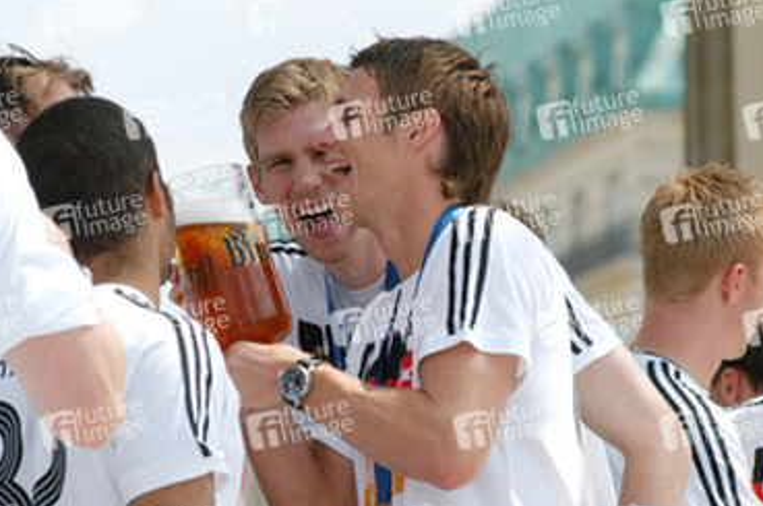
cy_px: 271
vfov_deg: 3.7
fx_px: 7768
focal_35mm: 367
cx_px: 328
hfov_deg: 5.6
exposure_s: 1/320
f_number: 9
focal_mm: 200
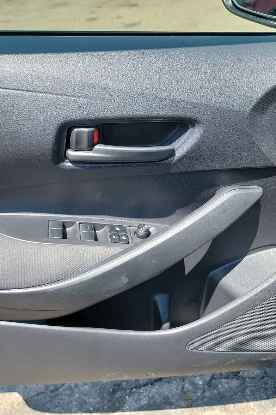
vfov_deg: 55.8
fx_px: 391
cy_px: 211
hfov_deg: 38.4
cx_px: 88
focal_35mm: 34
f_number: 1.8
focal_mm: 6.7
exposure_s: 1/226
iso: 50
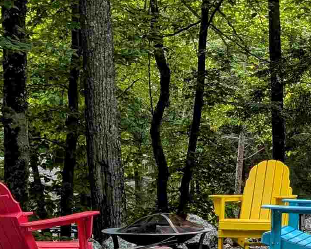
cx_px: 311
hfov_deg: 18.8
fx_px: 911
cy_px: 173
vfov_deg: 15.5
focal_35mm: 99
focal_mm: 6.9
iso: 25
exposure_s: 1/1073
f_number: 1.68
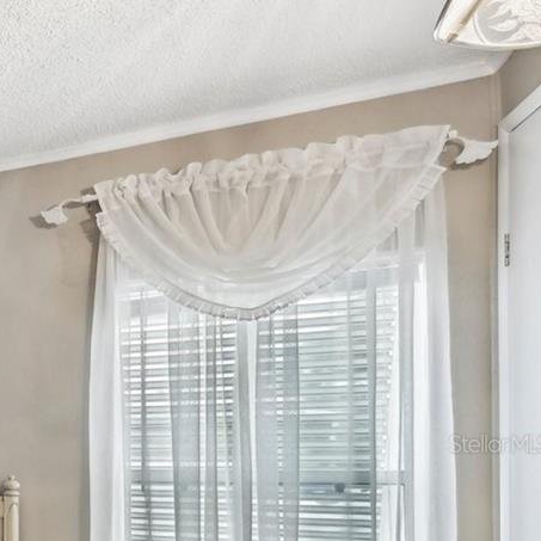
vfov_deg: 38.3
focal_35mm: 42
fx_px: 743
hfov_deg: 23.4
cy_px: 444
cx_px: -400
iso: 400
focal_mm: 14
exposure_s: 1/50
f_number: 8
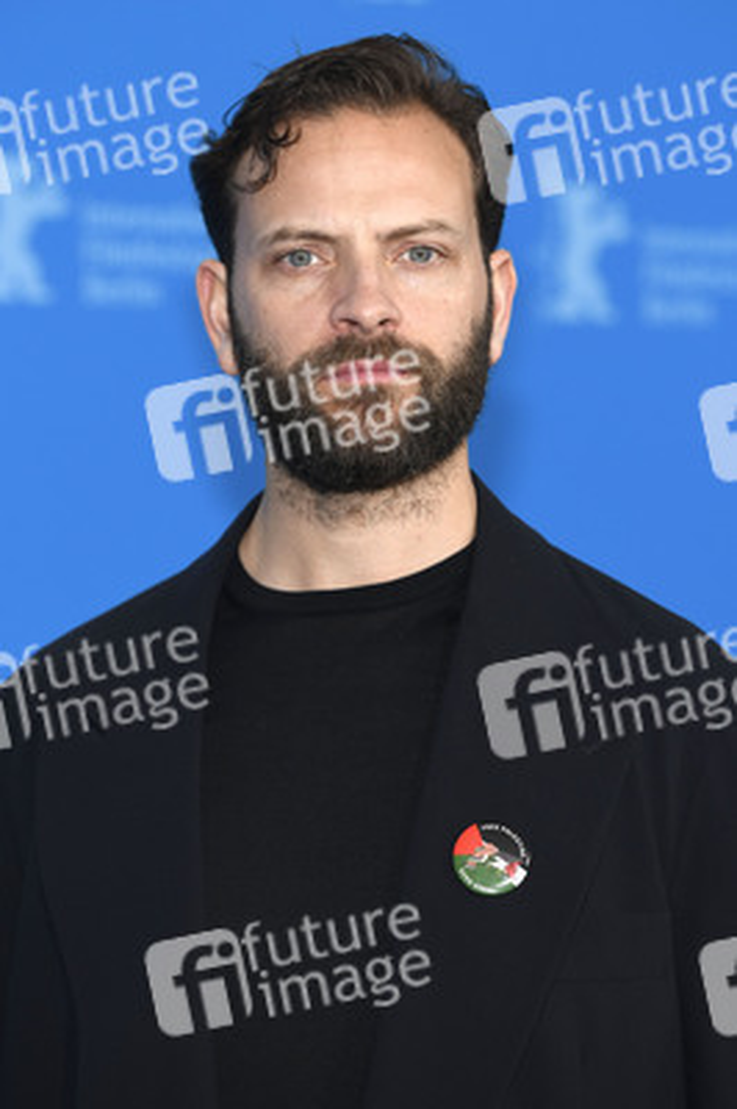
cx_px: 368
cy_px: 554
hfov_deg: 10.1
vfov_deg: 15.2
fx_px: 4152
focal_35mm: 135
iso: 640
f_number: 4
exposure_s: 1/400
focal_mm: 135
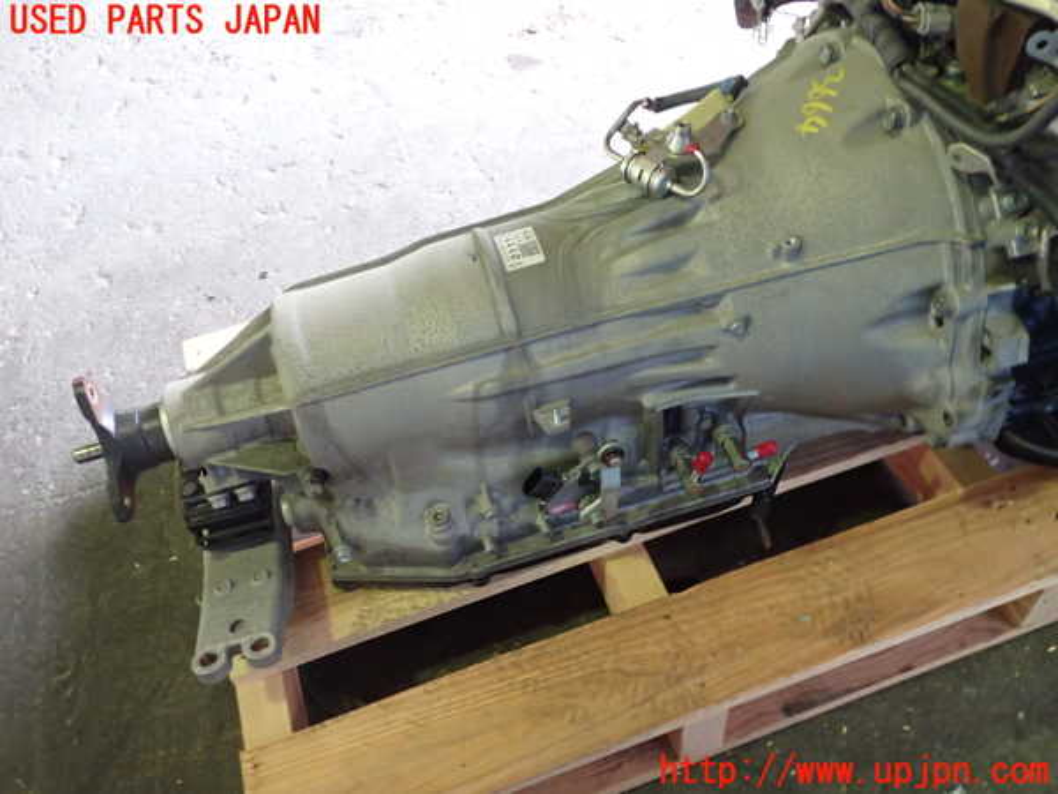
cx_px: 529
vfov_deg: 46.8
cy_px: 397
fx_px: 917
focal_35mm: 30
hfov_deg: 60.0
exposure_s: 1/30
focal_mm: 5.4
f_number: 2.3
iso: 640
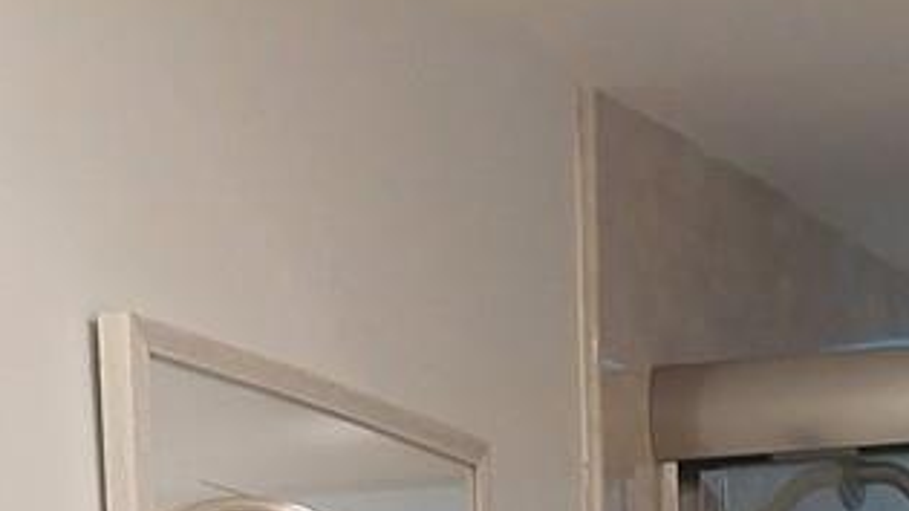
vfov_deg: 7.6
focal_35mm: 133
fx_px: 3205
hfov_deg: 15.8
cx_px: 912
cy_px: 1703
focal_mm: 5.23
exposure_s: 1/60
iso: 64
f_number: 1.8
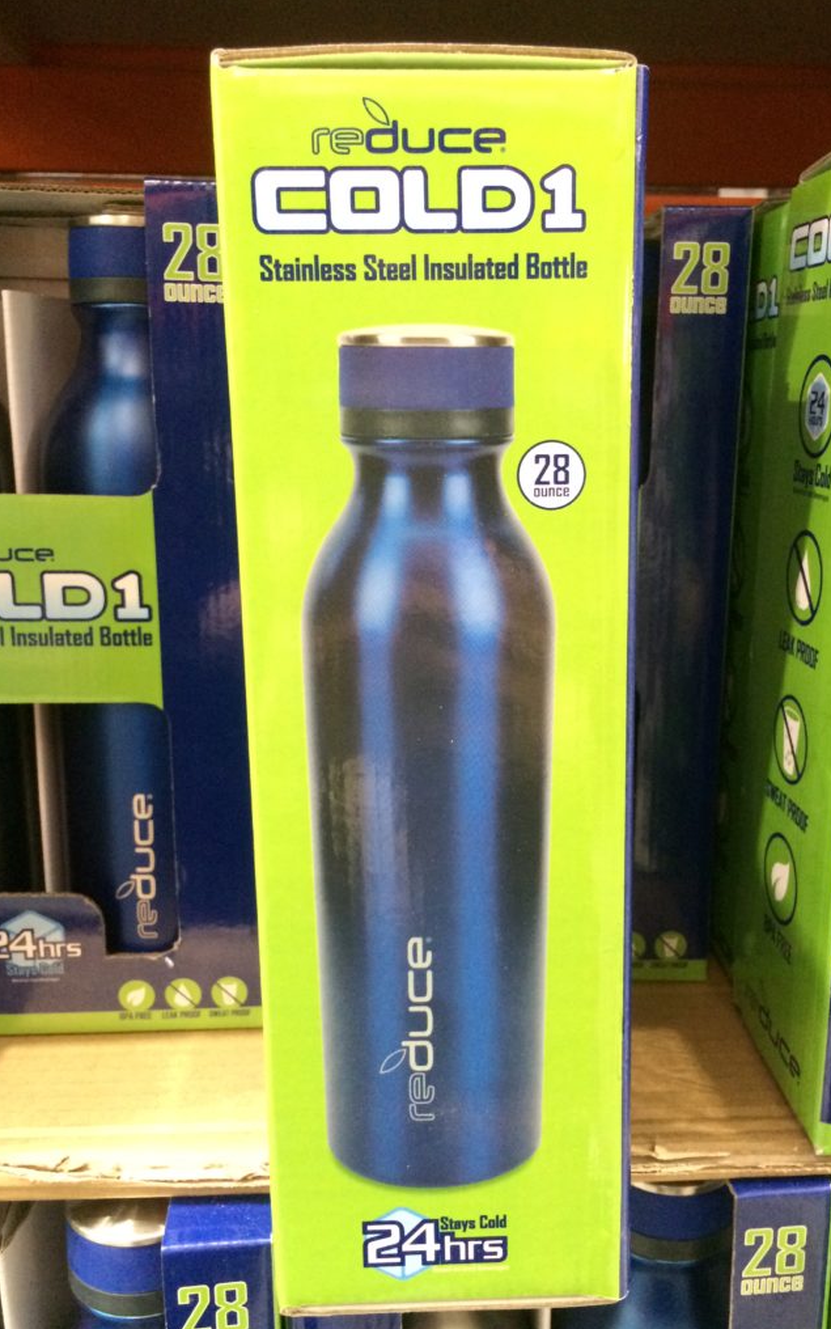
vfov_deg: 61.2
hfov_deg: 40.6
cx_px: 469
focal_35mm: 31
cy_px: 663
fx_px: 1123
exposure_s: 1/24
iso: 320
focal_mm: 4.15
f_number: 2.2
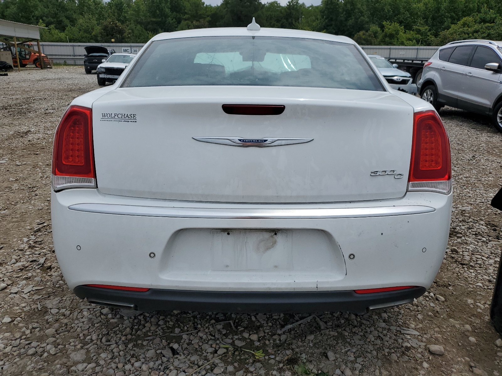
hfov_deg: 67.3
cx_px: 251
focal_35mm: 26
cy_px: 188
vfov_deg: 53.1
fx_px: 377
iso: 50
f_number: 1.5
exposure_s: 1/10000
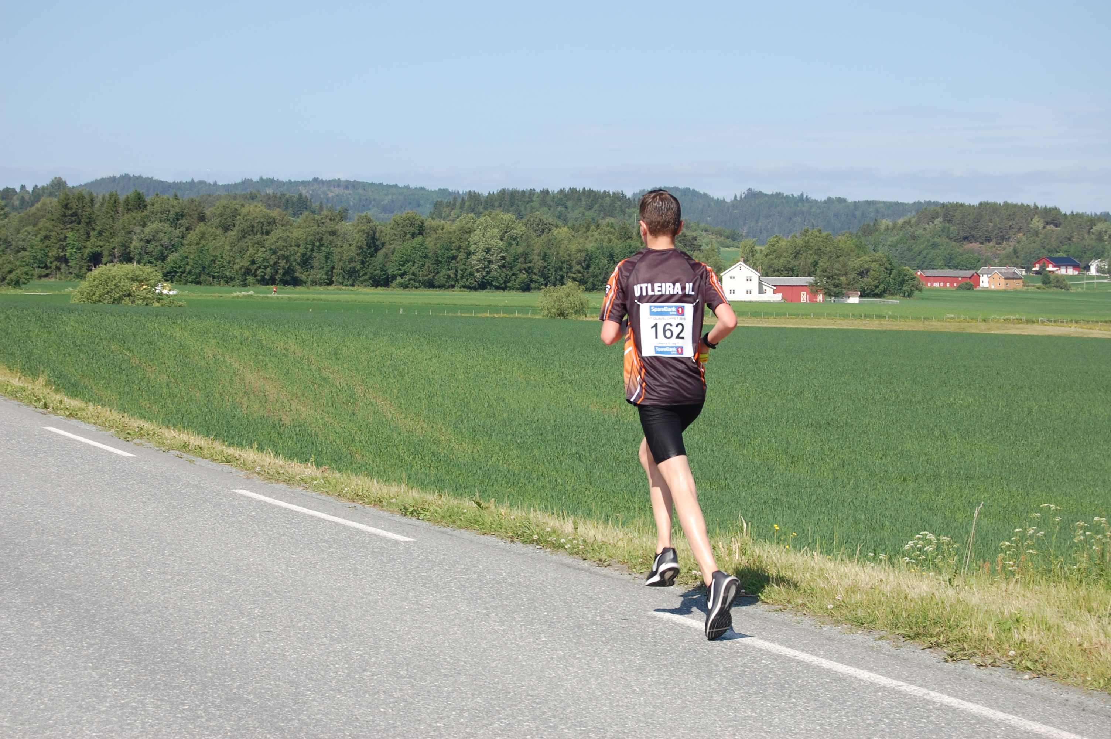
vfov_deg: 16.5
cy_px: 370
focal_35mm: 82
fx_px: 2544
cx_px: 556
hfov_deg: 24.6
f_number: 9
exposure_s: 1/320
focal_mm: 55
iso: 200
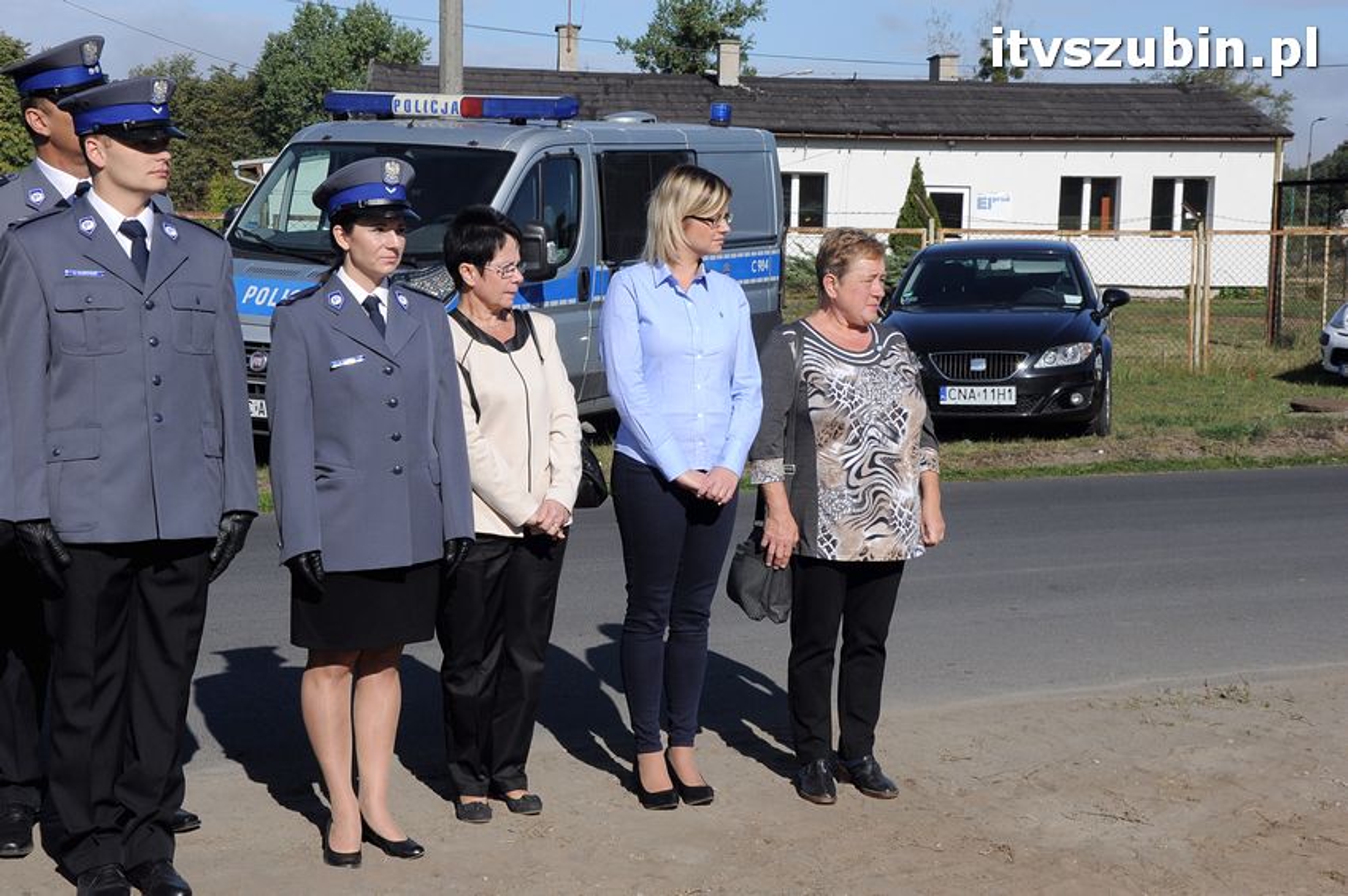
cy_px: 448
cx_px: 674
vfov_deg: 21.5
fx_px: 2357
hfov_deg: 31.9
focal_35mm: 63
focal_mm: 42
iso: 400
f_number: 13
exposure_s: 1/640
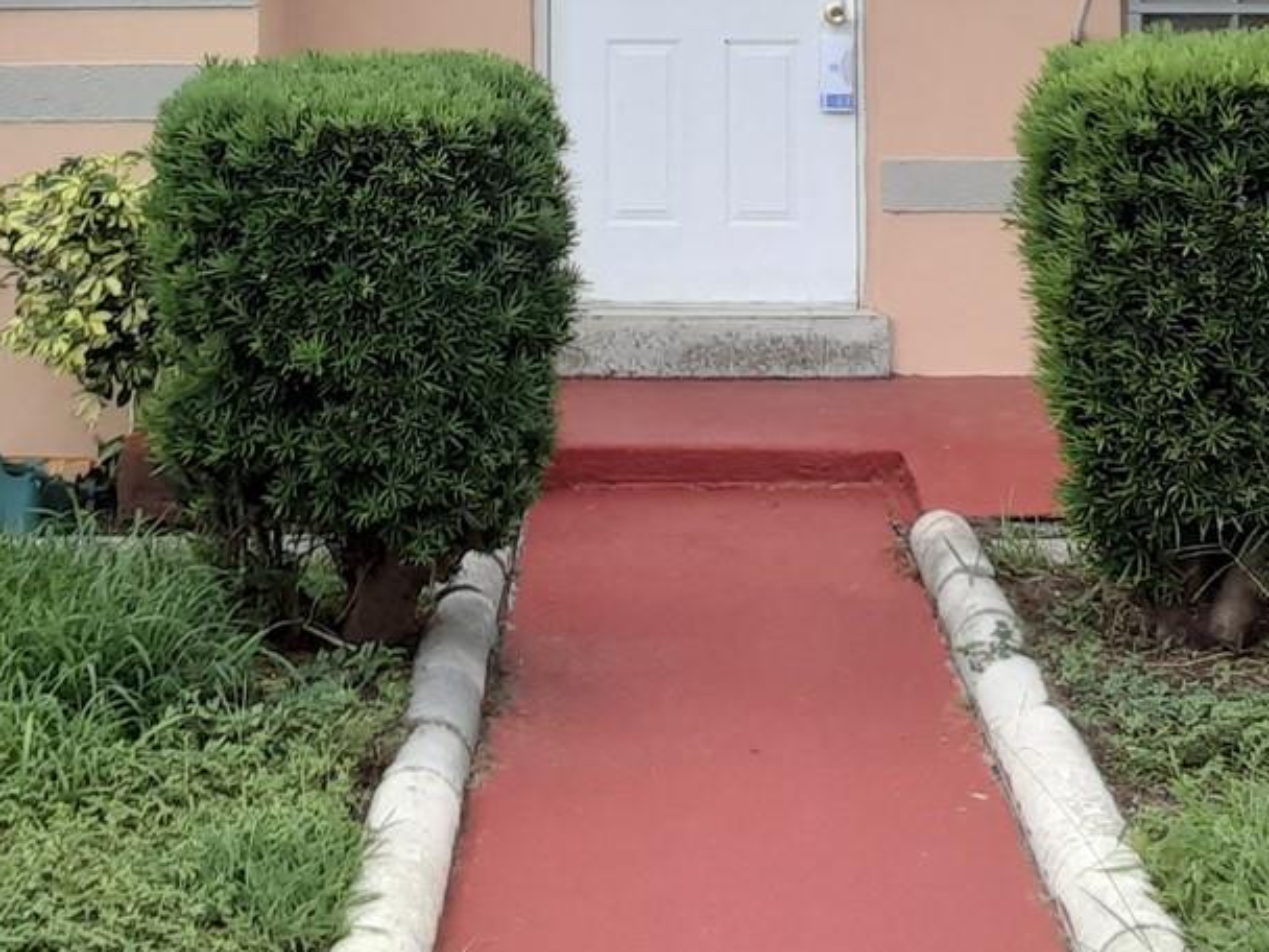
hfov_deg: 27.4
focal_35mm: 71
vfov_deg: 19.3
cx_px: 649
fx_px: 2603
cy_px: -253
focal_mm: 2.91
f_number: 1.9
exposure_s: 1/420
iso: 40
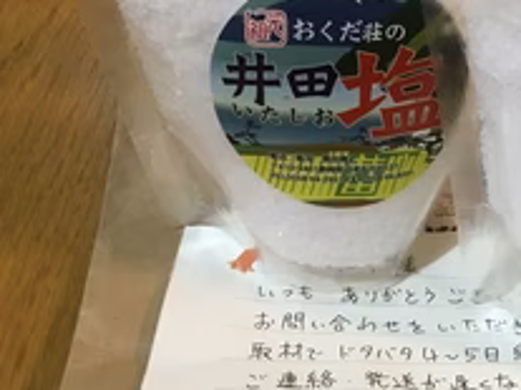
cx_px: 496
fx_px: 903
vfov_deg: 24.4
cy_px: 229
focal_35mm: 60
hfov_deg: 30.4
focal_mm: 3.3
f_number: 2.4
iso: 200
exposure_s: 1/30
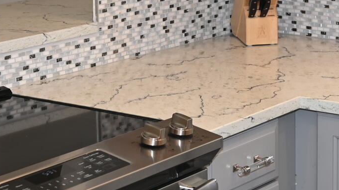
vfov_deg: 10.7
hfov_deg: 19.2
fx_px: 989
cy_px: -64
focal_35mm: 110
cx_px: 292
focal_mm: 24
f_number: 4
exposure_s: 1/60
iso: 200
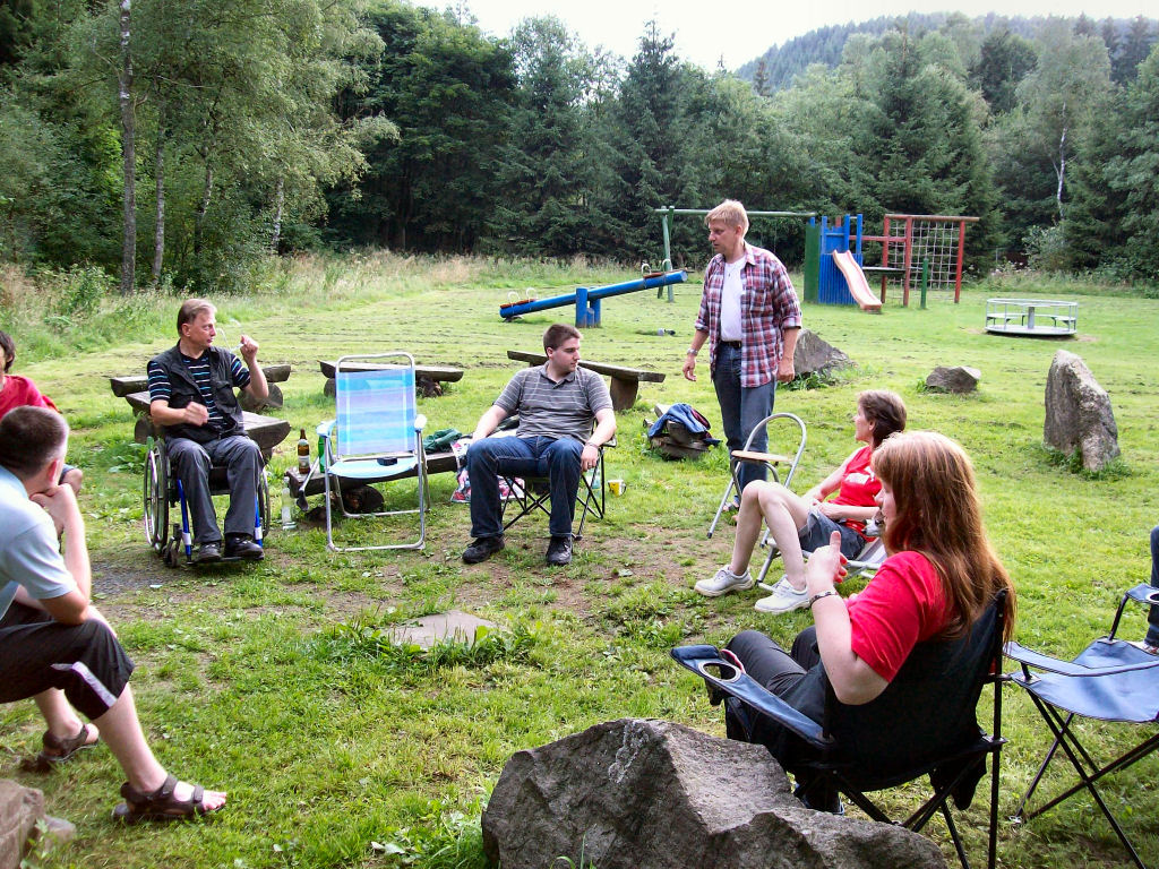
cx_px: 580
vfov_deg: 39.7
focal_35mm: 36
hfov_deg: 51.4
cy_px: 434
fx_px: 1205
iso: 119
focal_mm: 6
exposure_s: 1/64
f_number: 2.7
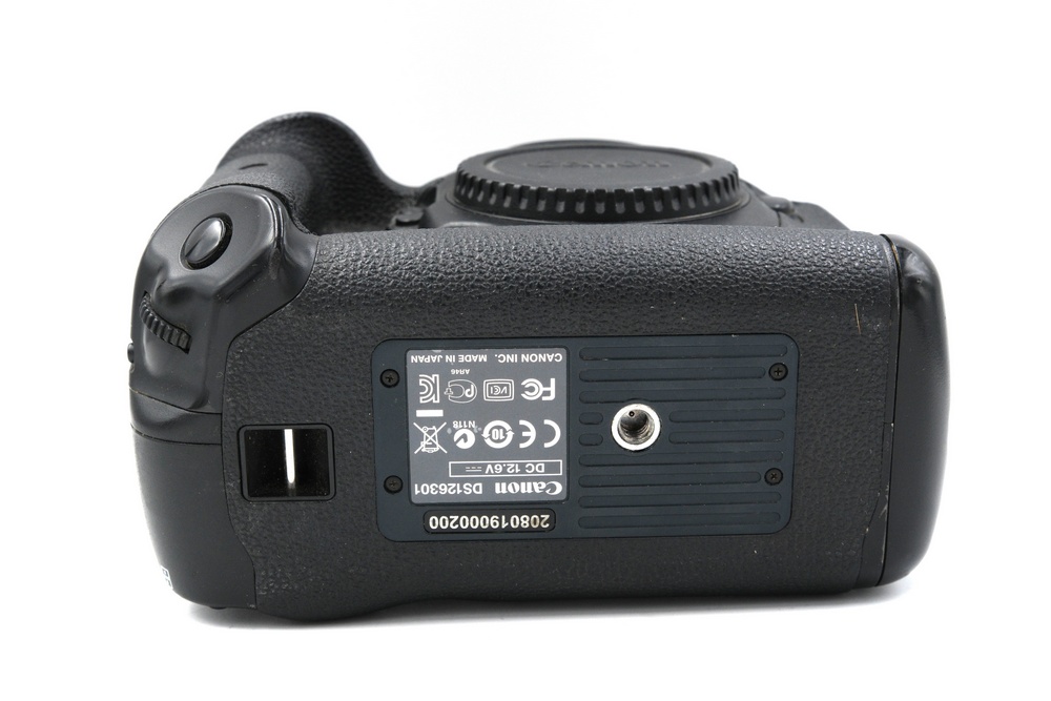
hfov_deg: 38.9
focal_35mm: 51
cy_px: 350
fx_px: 1489
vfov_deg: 26.5
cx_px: 526
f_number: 11
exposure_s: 1/125
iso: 800
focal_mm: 34.3
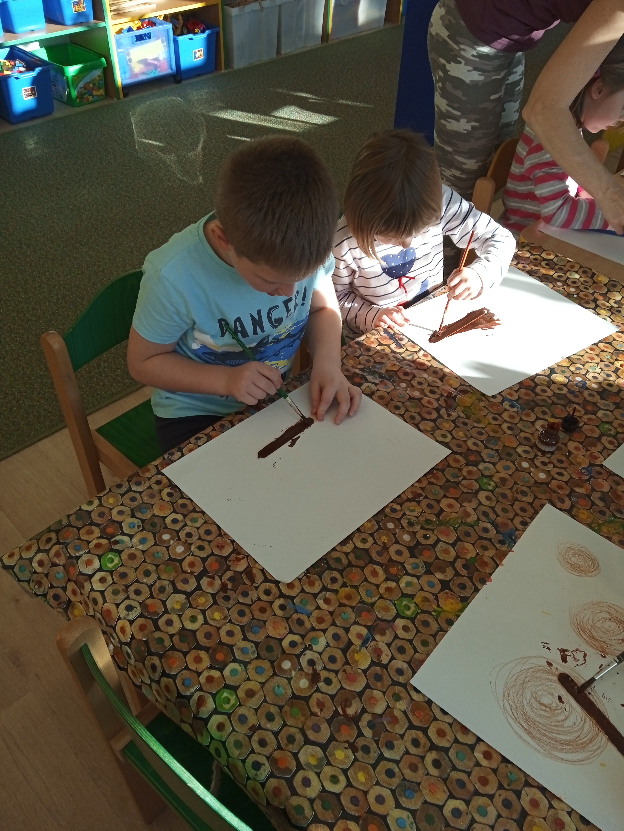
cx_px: 312
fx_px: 673
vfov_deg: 63.4
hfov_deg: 49.7
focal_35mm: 28
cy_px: 416
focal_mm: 3.43
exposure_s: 1/160
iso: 111
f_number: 2.2
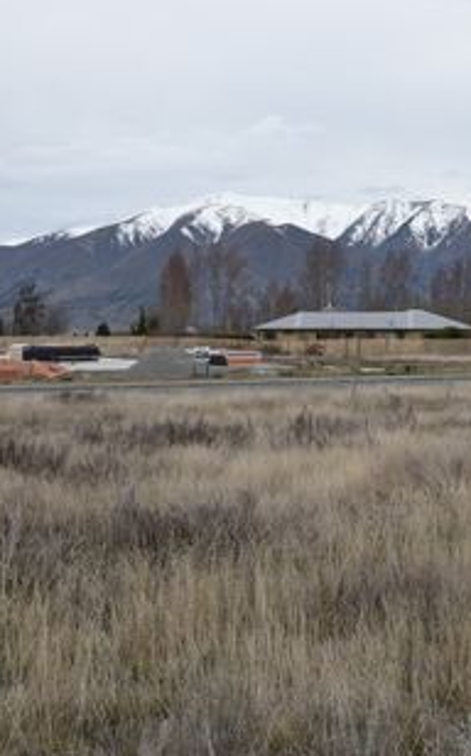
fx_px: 1152
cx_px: 373
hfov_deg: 22.8
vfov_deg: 36.3
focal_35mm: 56
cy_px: 377
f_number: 9
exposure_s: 1/200
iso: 100
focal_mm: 24
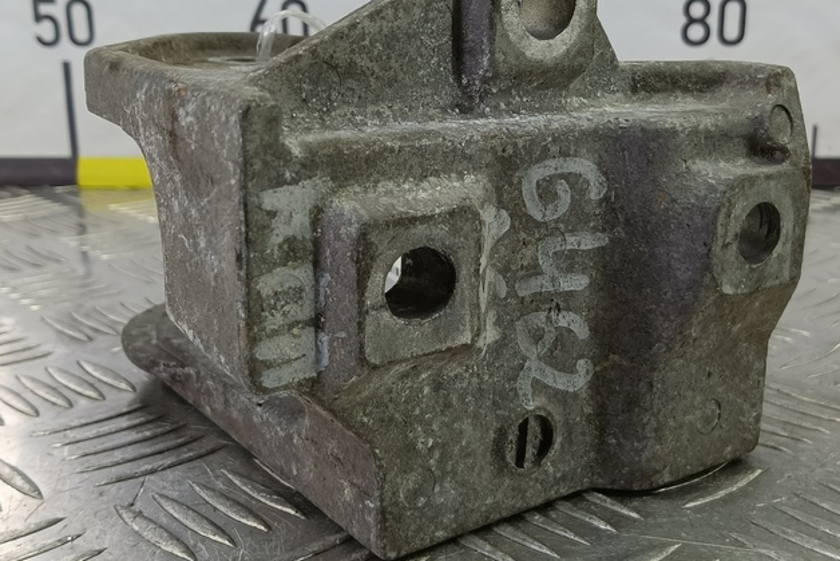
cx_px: 467
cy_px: 253
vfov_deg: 34.2
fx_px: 910
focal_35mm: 39
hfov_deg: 49.4
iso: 127
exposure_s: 1/50
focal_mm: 4.11
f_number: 1.6
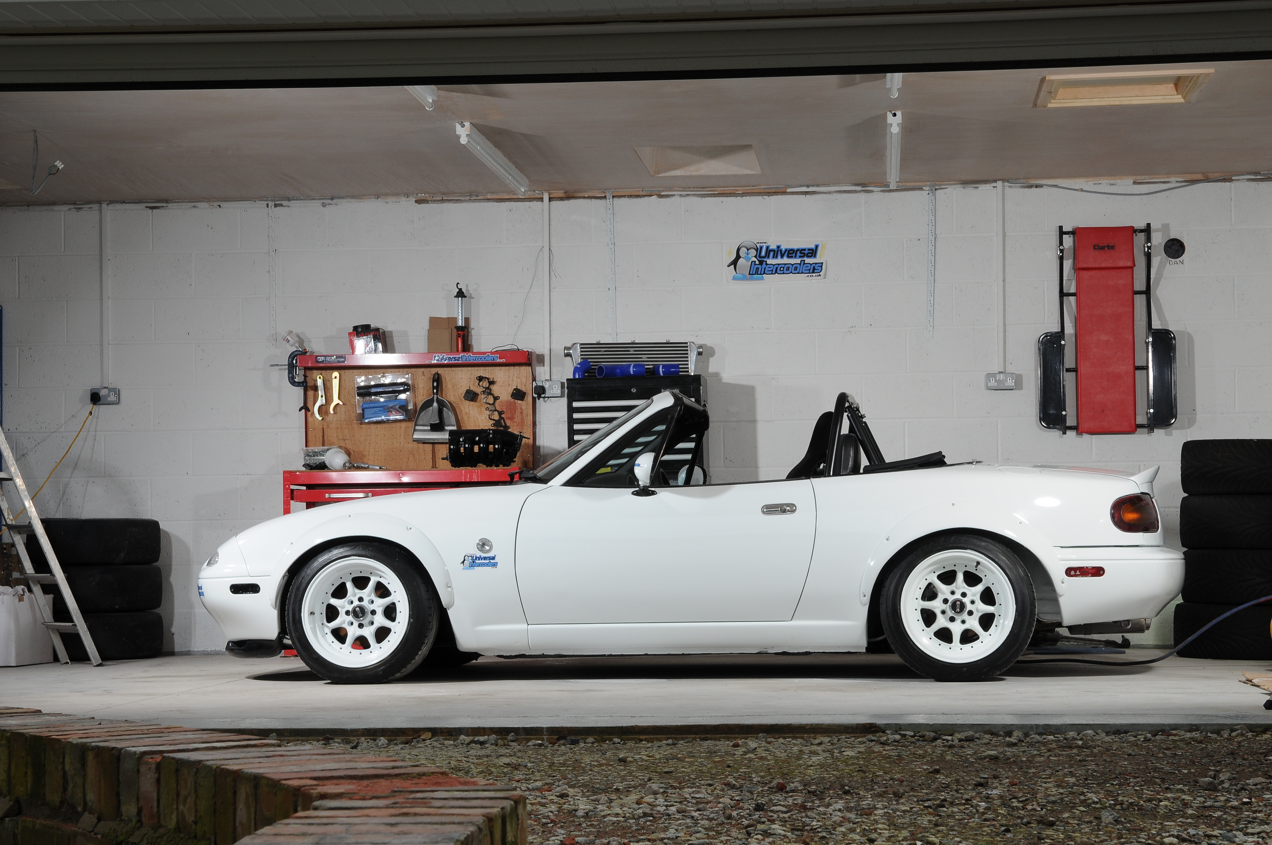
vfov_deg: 18.1
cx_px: 636
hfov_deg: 27.0
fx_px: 2647
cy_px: 422
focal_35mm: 75
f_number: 11
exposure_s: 1/250
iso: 250
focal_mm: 50
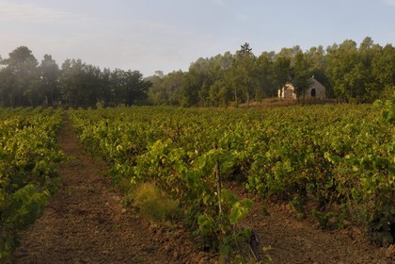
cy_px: 132
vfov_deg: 31.9
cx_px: 198
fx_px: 461
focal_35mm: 42
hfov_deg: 46.4
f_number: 11
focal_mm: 42
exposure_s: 1/200
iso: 400
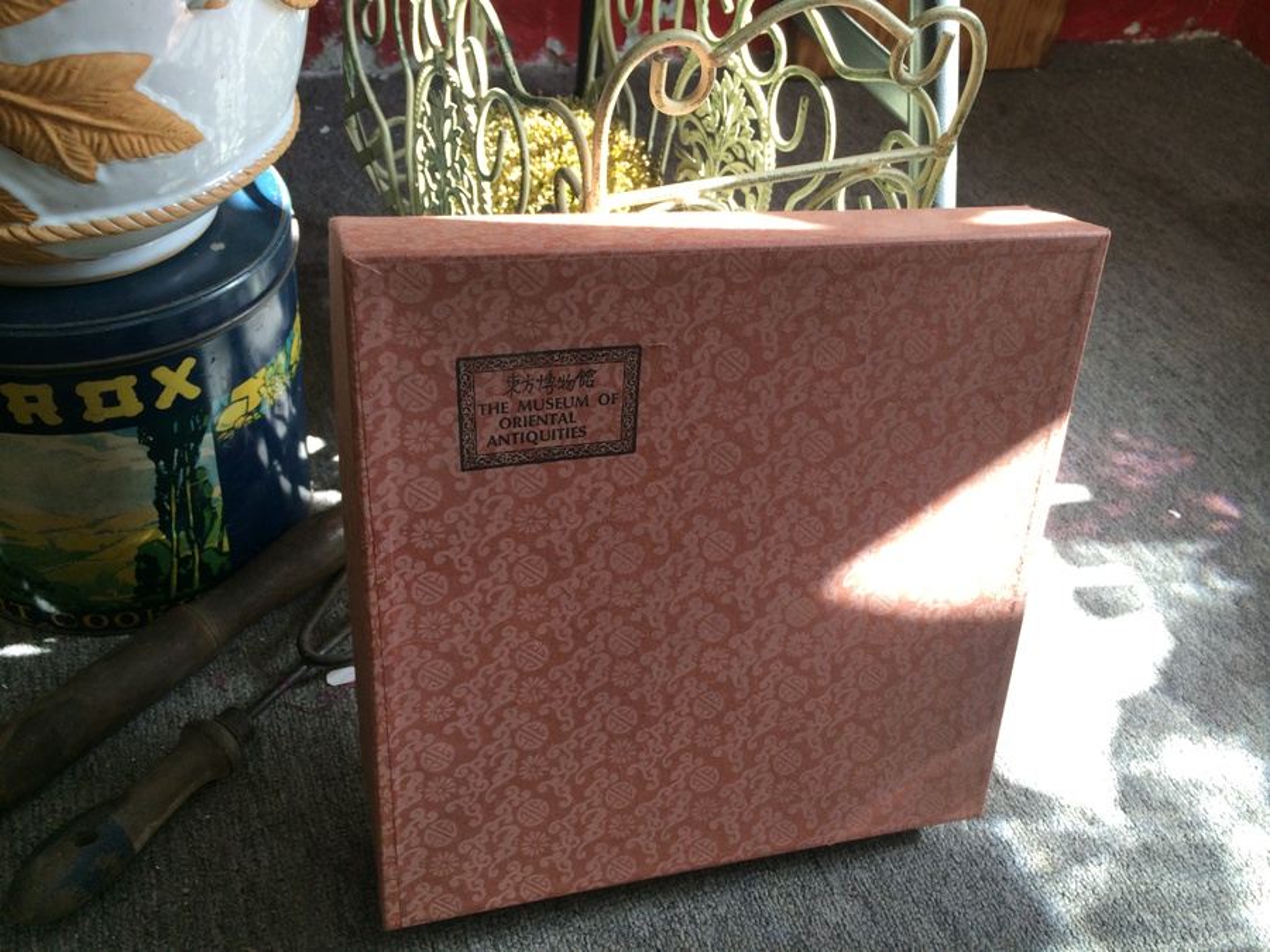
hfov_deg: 60.0
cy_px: 476
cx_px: 635
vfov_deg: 46.8
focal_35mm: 30
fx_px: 1101
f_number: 2.2
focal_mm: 4.12
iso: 64
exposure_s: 1/120
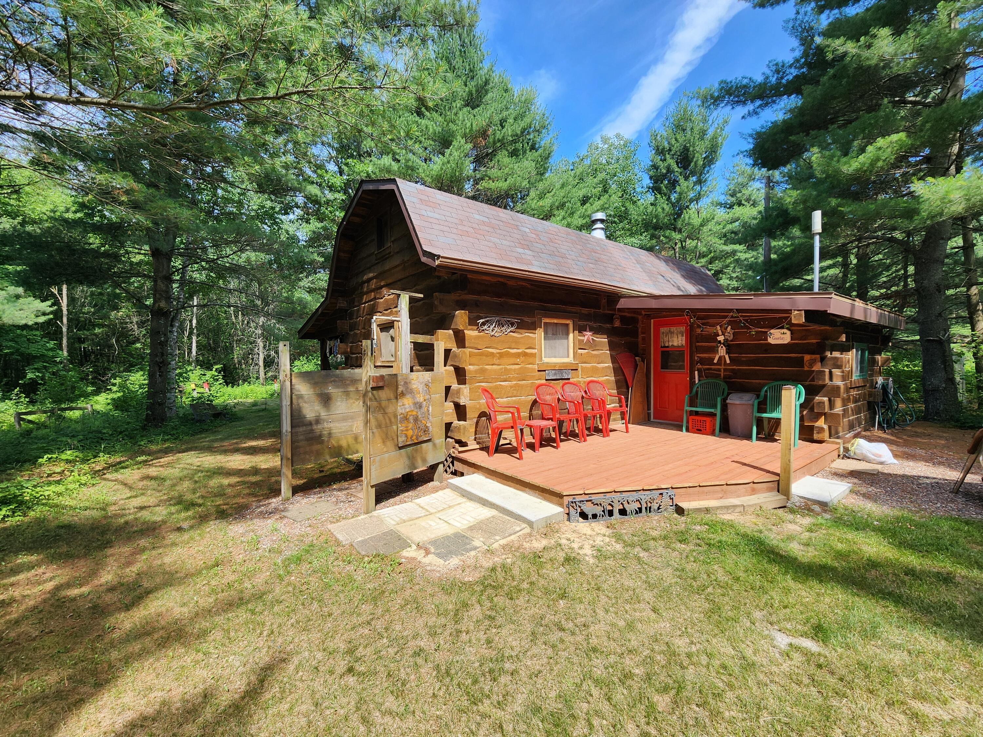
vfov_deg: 89.9
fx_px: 369
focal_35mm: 13
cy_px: 368
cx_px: 492
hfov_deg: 106.2
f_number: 2.2
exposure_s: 1/585
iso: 50
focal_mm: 2.2
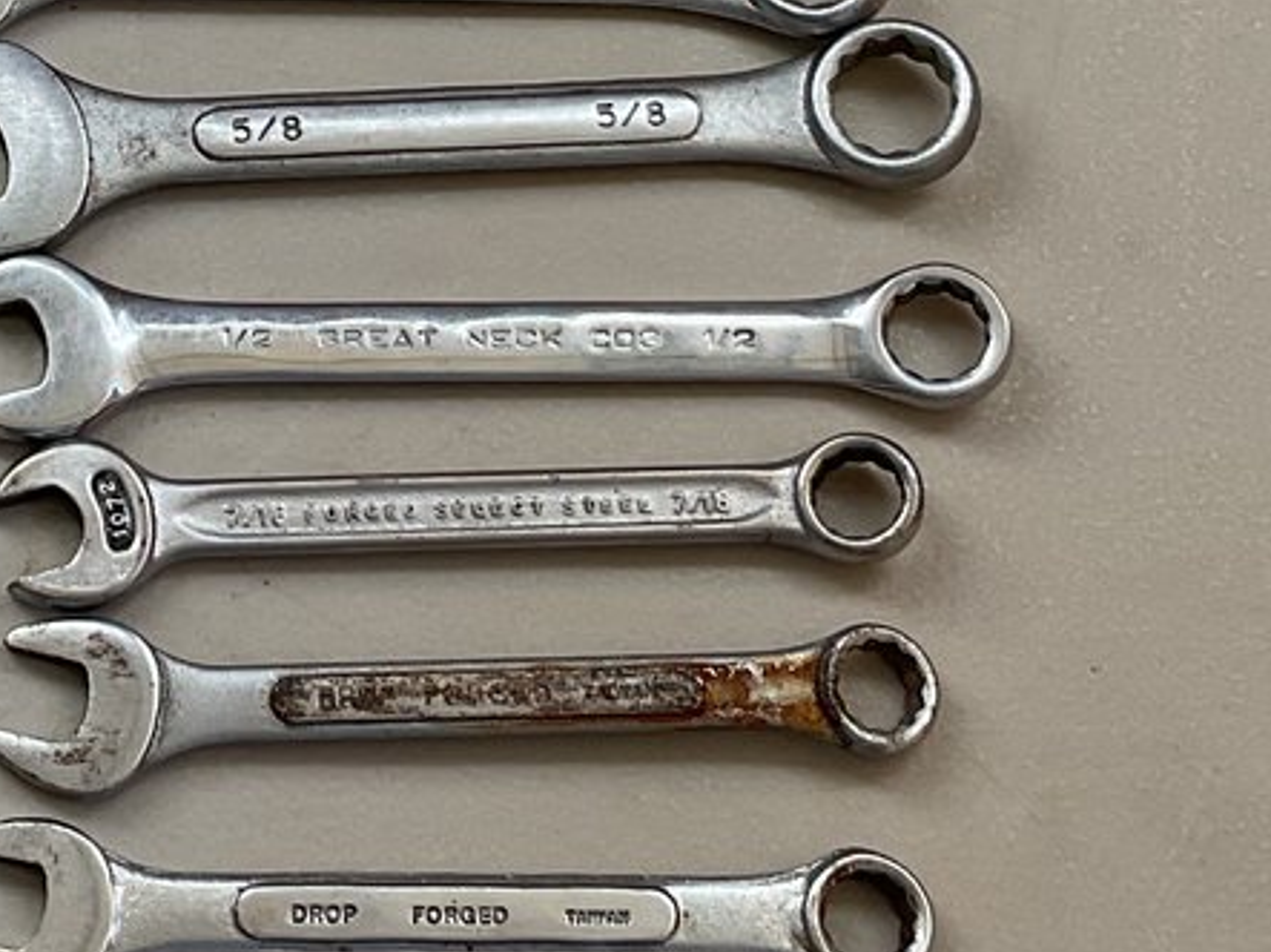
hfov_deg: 19.6
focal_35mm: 99
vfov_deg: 14.7
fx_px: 3634
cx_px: 228
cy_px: 33
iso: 25
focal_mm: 3
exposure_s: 1/120
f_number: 1.8
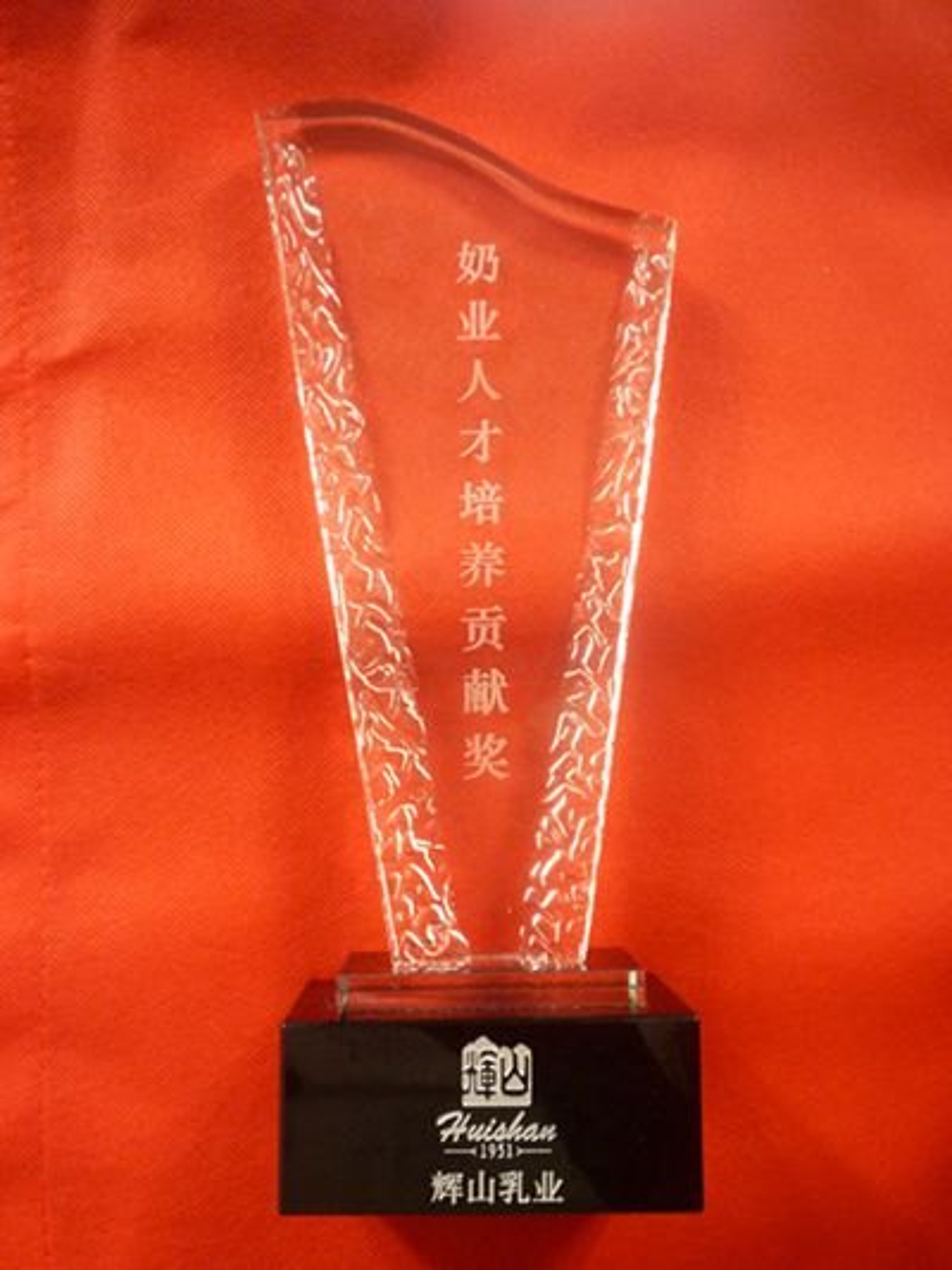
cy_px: 635
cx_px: 476
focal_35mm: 29
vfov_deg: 61.7
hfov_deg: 48.2
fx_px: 1064
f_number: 3.3
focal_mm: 5.2
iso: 400
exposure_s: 1/20
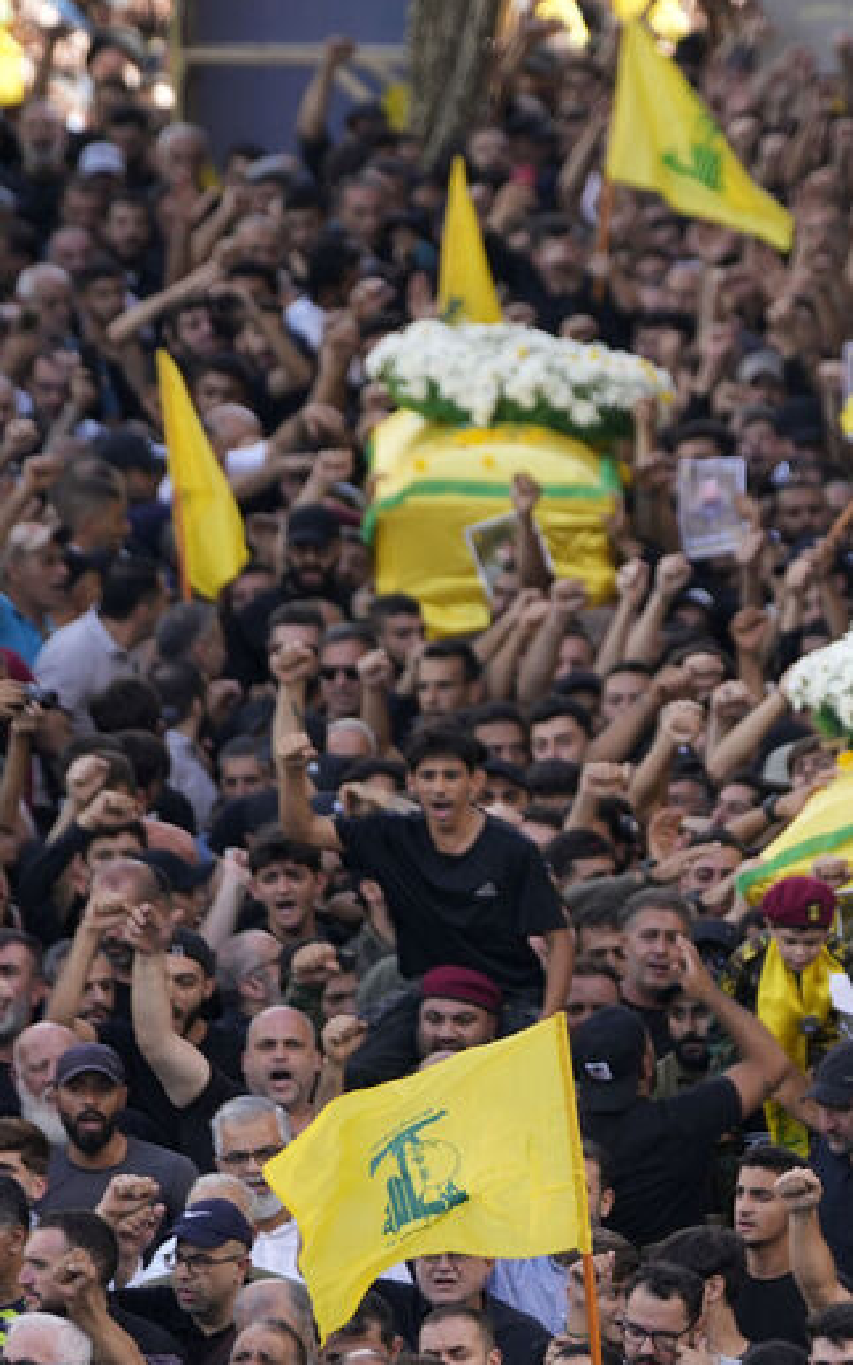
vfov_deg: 4.4
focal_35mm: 475
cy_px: 779
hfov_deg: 2.8
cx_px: 869
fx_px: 17663
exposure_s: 1/800
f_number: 2.8
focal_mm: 200
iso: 250
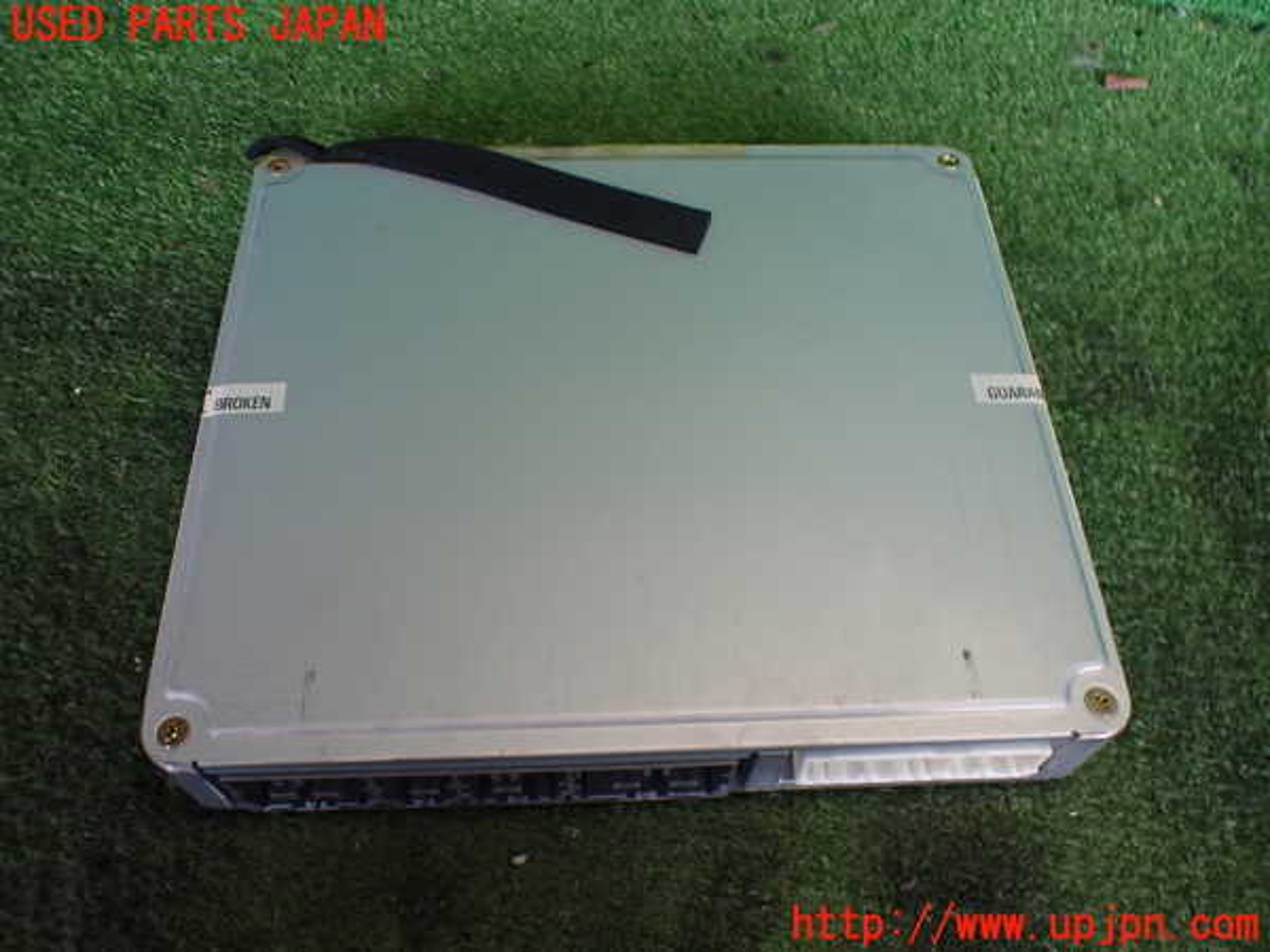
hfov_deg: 60.0
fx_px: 1101
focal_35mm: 30
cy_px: 476
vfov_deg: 46.8
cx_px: 635
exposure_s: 1/125
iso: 320
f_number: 2.3
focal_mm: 5.4
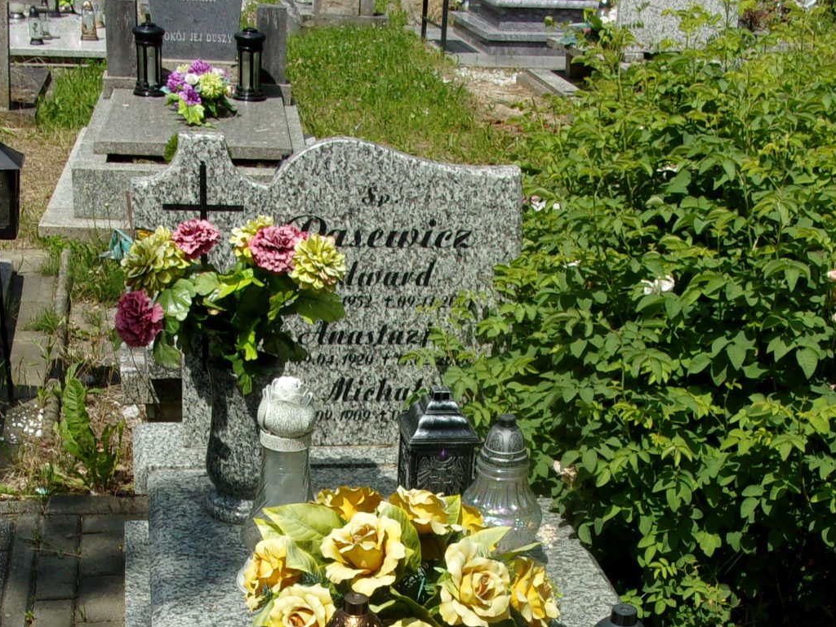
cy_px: 618
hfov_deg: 34.3
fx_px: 1352
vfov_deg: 24.9
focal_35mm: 56
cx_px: 410
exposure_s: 1/110
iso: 80
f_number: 10.8
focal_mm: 5.1
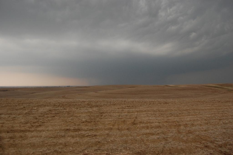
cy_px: 78
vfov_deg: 47.9
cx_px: 116
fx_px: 175
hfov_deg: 67.4
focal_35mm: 27
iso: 800
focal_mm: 18
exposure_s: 1/10
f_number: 5.6
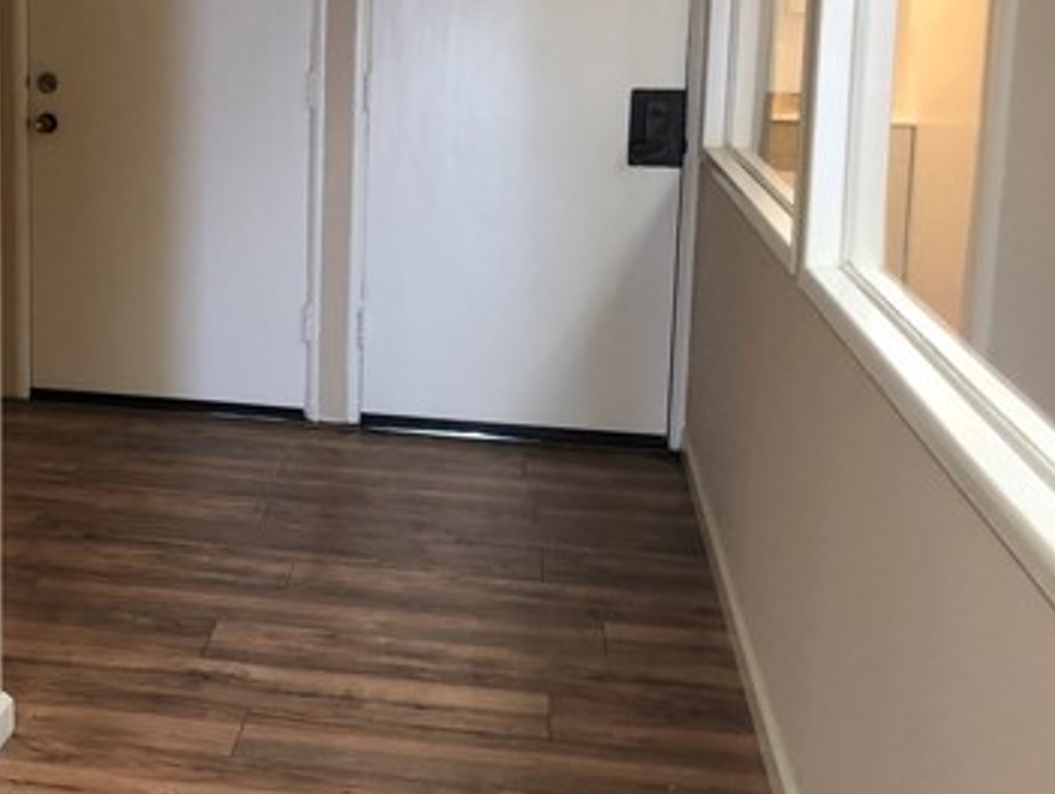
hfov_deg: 36.3
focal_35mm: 51
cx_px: 228
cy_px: 177
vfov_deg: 28.1
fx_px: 1556
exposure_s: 1/20
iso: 40
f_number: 1.8
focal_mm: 3.99
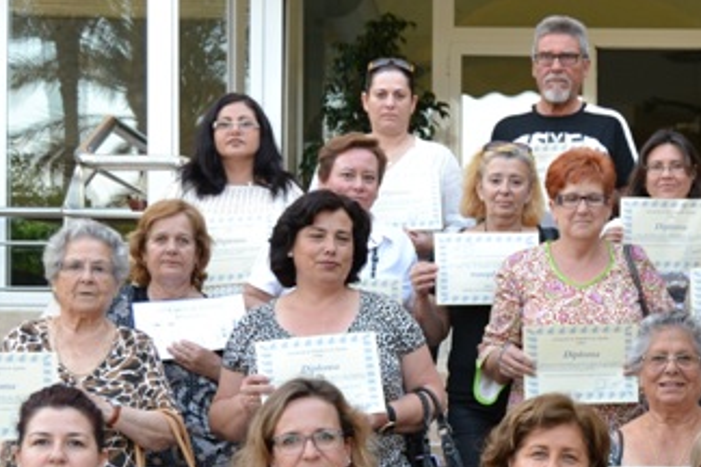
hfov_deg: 21.9
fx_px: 1791
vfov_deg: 14.7
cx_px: 545
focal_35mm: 92
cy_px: 453
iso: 400
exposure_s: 1/80
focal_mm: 31
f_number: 4.2
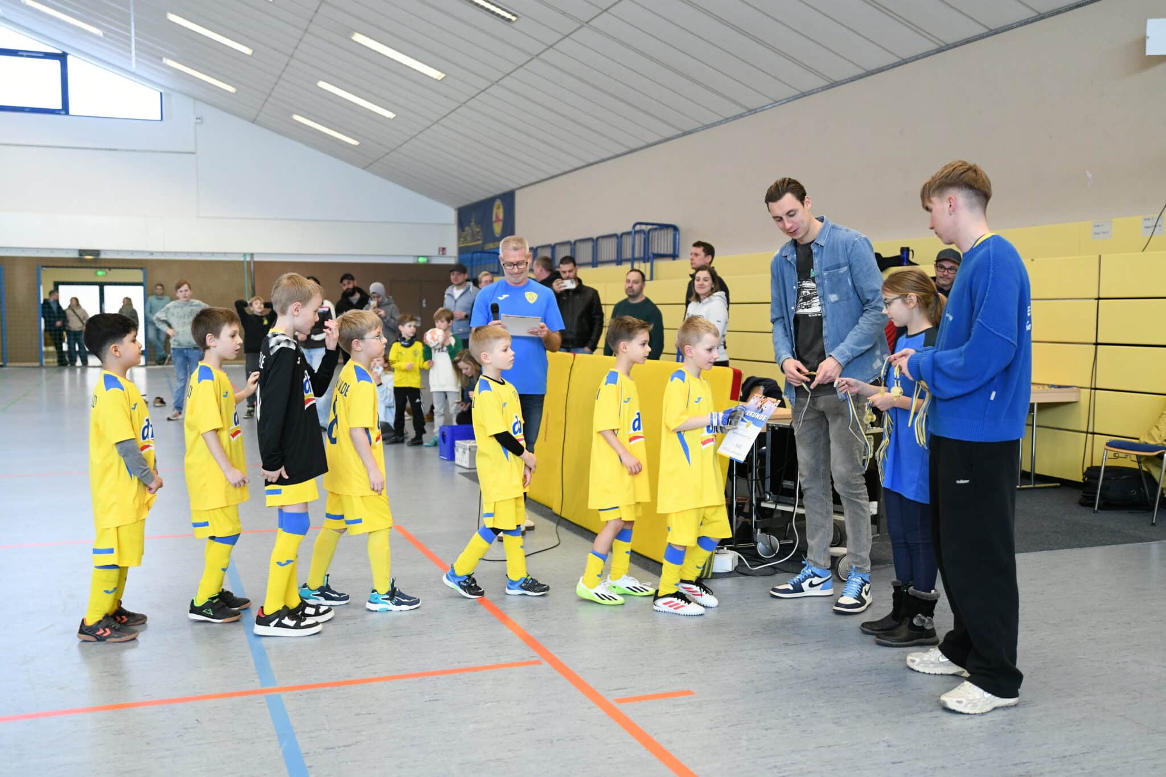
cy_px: 388
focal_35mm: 36
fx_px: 1166
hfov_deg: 53.1
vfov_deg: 36.9
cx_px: 583
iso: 3600
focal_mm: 36
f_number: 2.8
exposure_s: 1/640
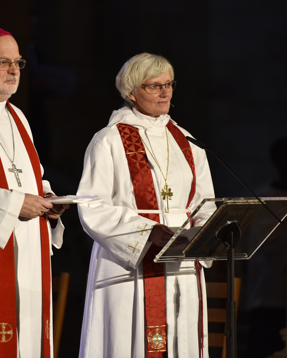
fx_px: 2994
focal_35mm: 282
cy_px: 179
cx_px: 155
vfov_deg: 6.9
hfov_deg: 5.5
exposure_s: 1/125
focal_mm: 200
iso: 250
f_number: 2.8
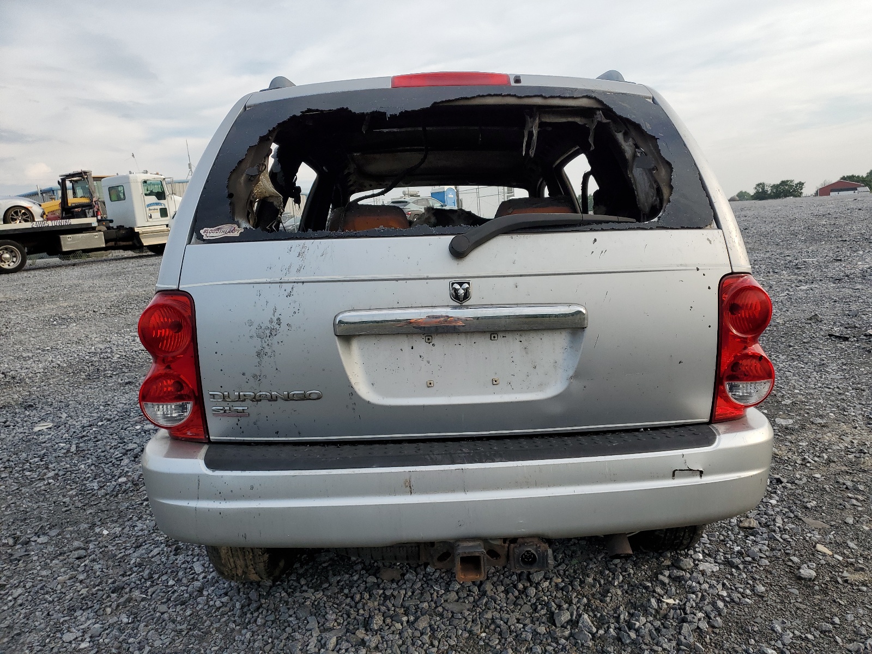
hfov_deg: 67.3
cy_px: 327
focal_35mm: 26
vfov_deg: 53.1
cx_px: 436
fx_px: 655
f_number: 1.5
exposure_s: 1/1250
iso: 50
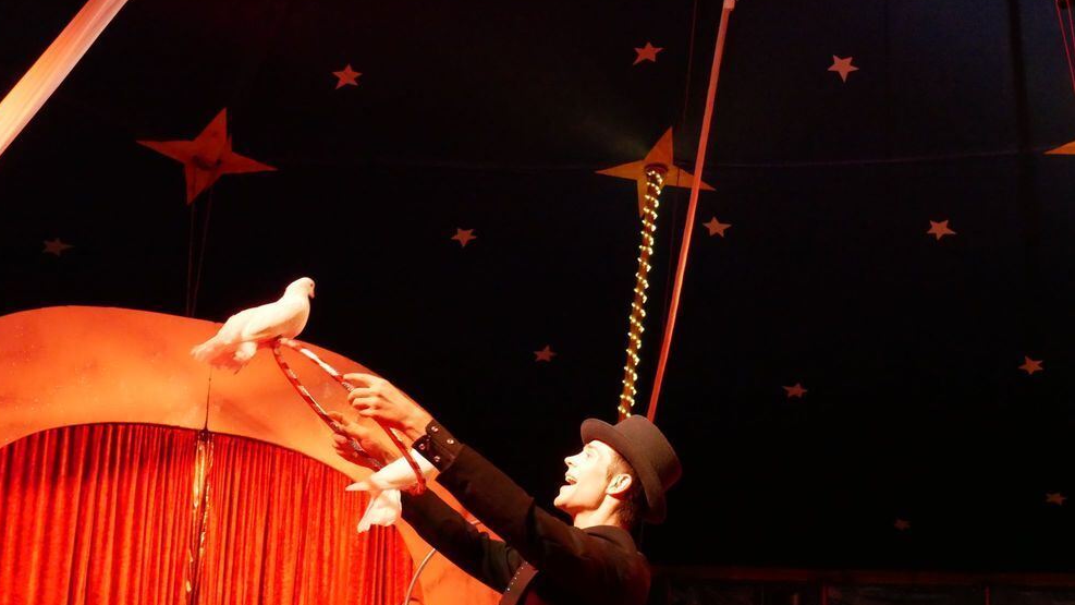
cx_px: 533
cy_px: 394
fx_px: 1511
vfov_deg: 22.6
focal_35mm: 53
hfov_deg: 39.2
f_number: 5
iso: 6400
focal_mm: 24
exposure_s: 1/80
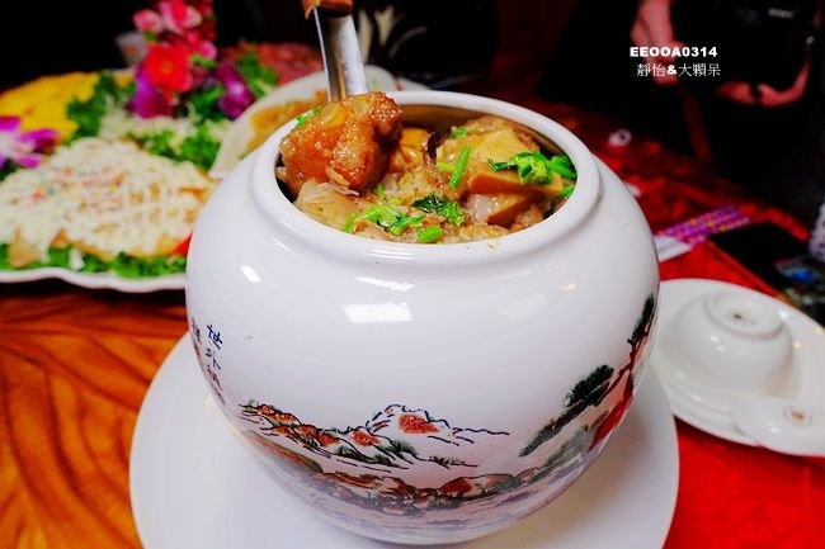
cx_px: 412
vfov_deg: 53.1
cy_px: 274
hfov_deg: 73.8
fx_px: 550
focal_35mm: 24
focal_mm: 8.8
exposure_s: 1/80
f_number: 3.2
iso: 125
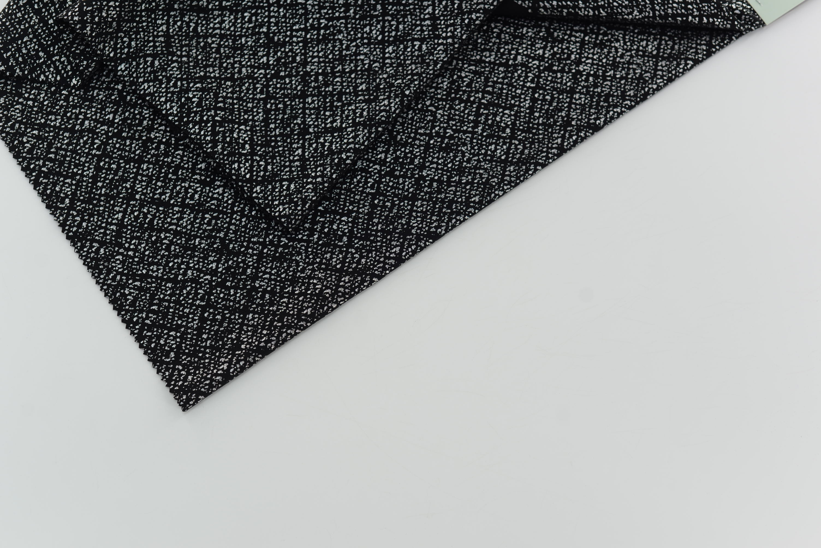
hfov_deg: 39.6
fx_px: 1141
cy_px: 274
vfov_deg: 27.0
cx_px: 410
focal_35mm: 50
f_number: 4
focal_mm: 50
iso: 100
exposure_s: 1/160
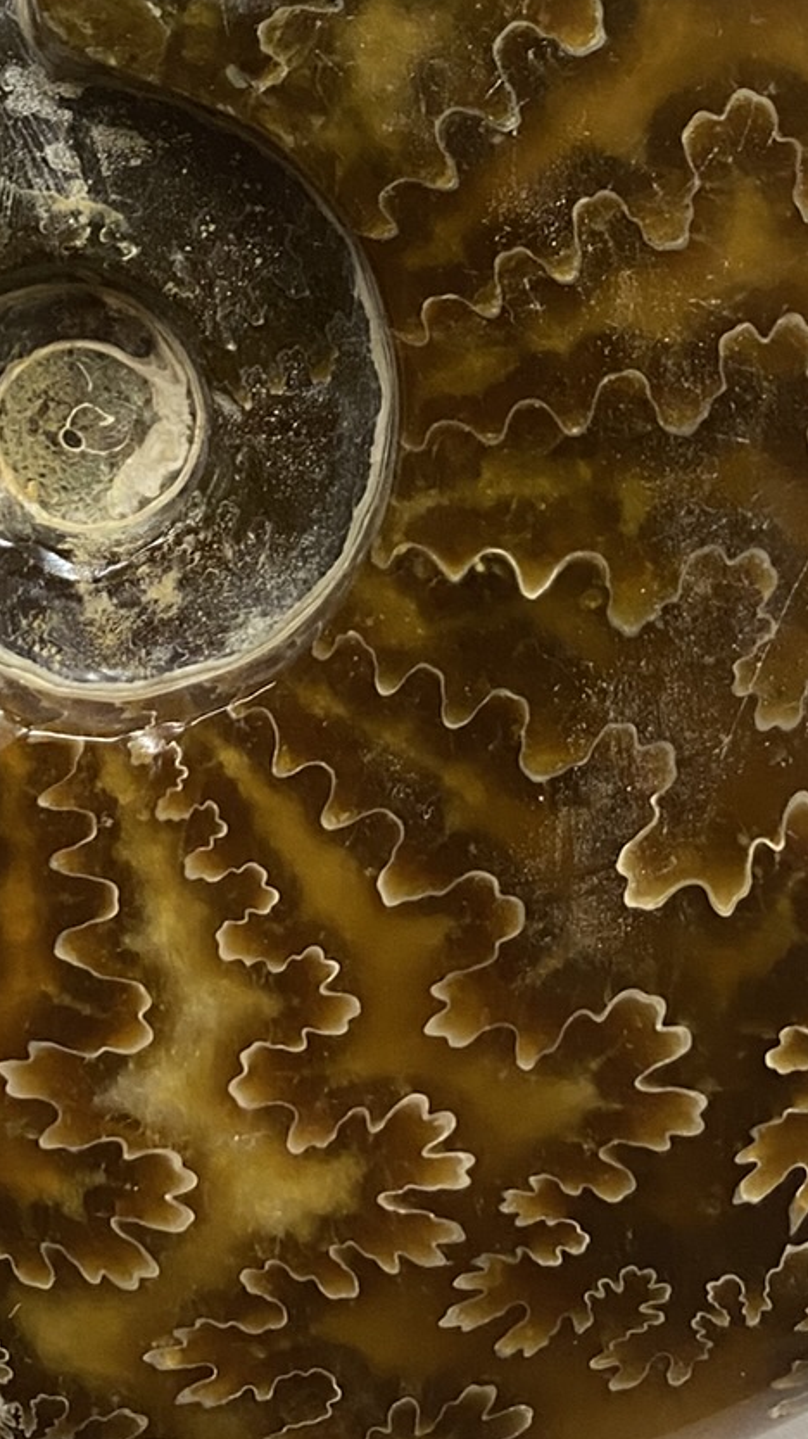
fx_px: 2554
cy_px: 92
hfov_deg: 18.0
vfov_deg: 29.9
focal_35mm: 67
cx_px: 352
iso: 100
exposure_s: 1/60
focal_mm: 4.25
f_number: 1.8
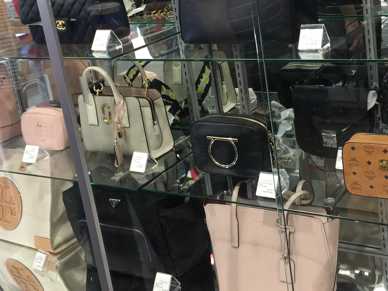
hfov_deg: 35.3
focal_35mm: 54
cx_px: 253
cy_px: 104
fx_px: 605
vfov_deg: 26.9
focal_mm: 4.15
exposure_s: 1/17
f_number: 2.2
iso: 40
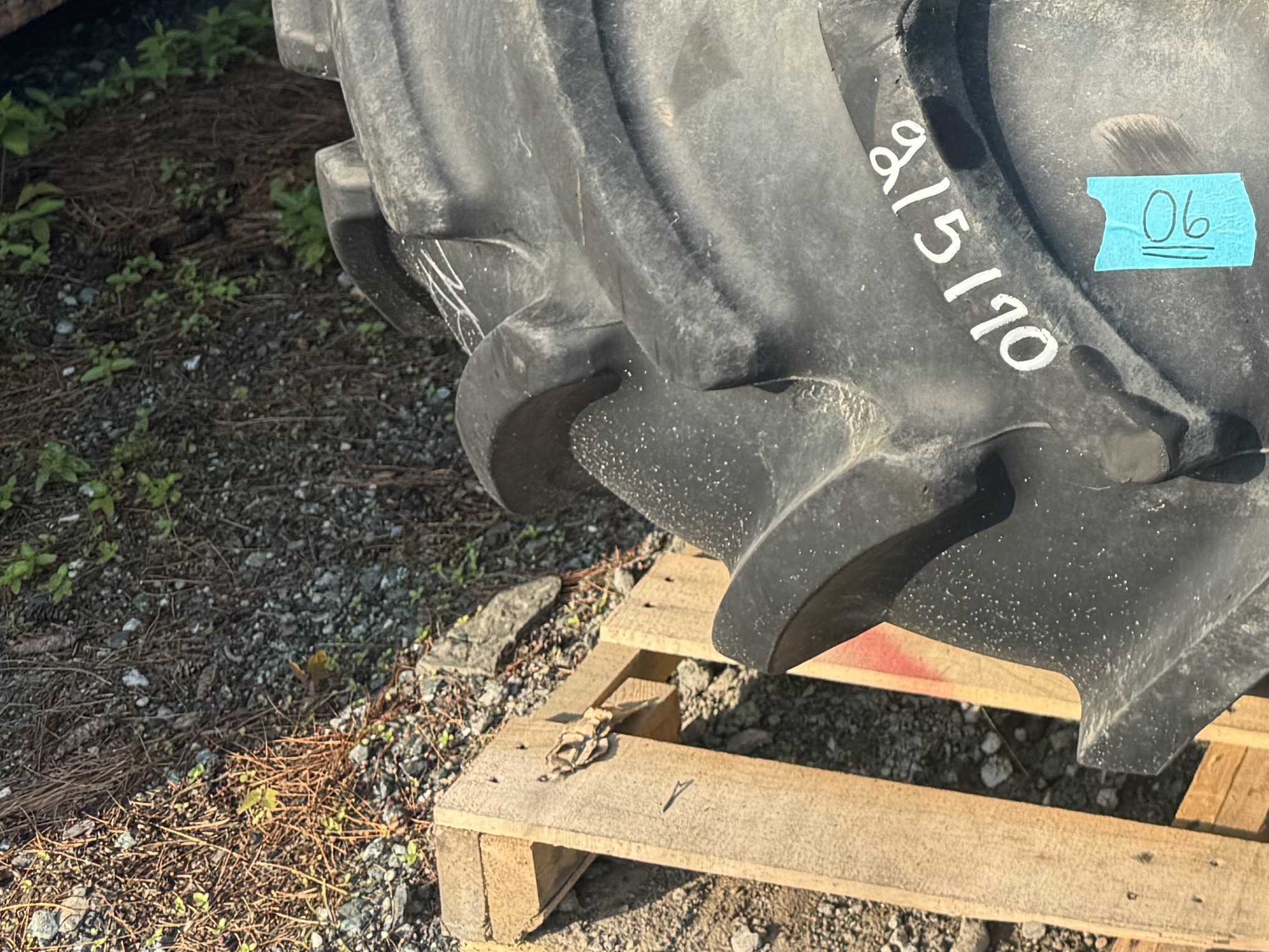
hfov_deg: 25.5
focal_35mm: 67
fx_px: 2456
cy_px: -278
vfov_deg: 20.1
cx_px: 1579
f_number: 1.78
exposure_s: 1/1238
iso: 80
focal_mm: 6.76
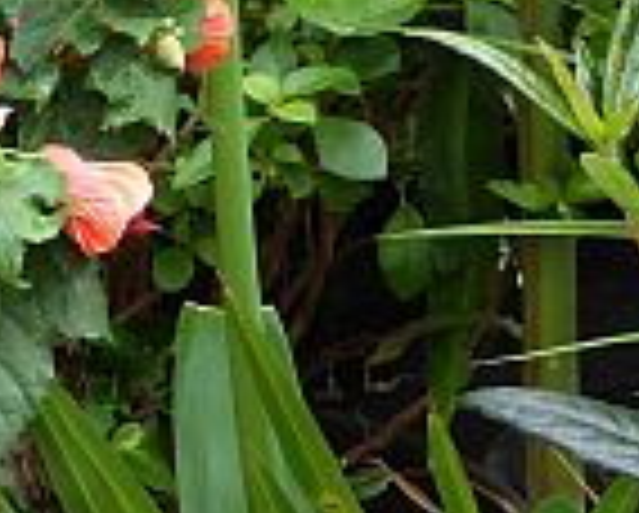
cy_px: 342
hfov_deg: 8.0
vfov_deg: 6.7
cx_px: -540
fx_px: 4413
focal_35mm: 233
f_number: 4.1
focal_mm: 9
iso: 400
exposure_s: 1/60
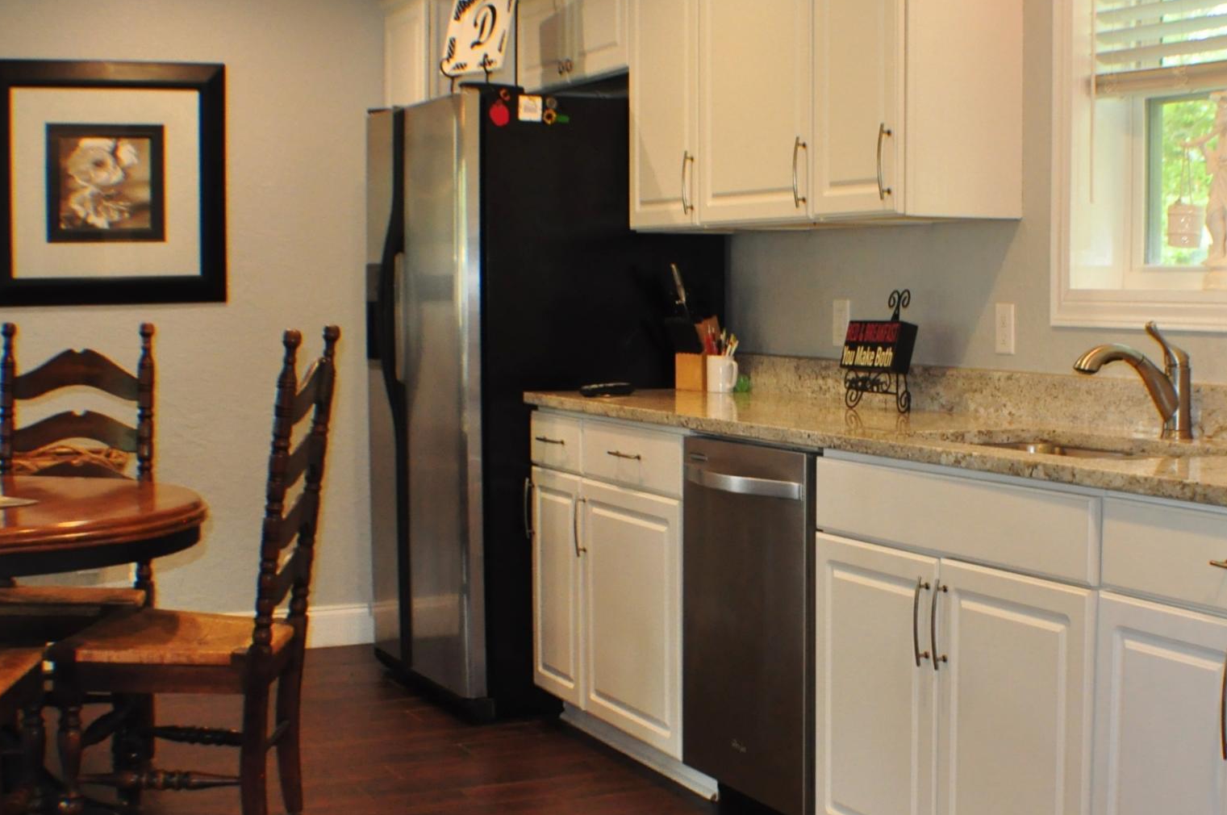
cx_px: 842
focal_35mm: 71
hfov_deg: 28.3
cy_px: 408
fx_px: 2417
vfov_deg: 19.1
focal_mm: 24
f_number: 5
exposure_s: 1/60
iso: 1000
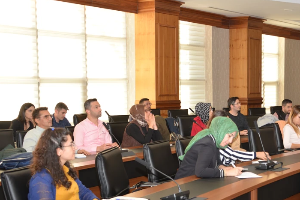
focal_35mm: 66
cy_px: 140
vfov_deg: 20.5
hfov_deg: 29.5
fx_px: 550
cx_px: 256
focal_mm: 35
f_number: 4.5
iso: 160
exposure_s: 1/60
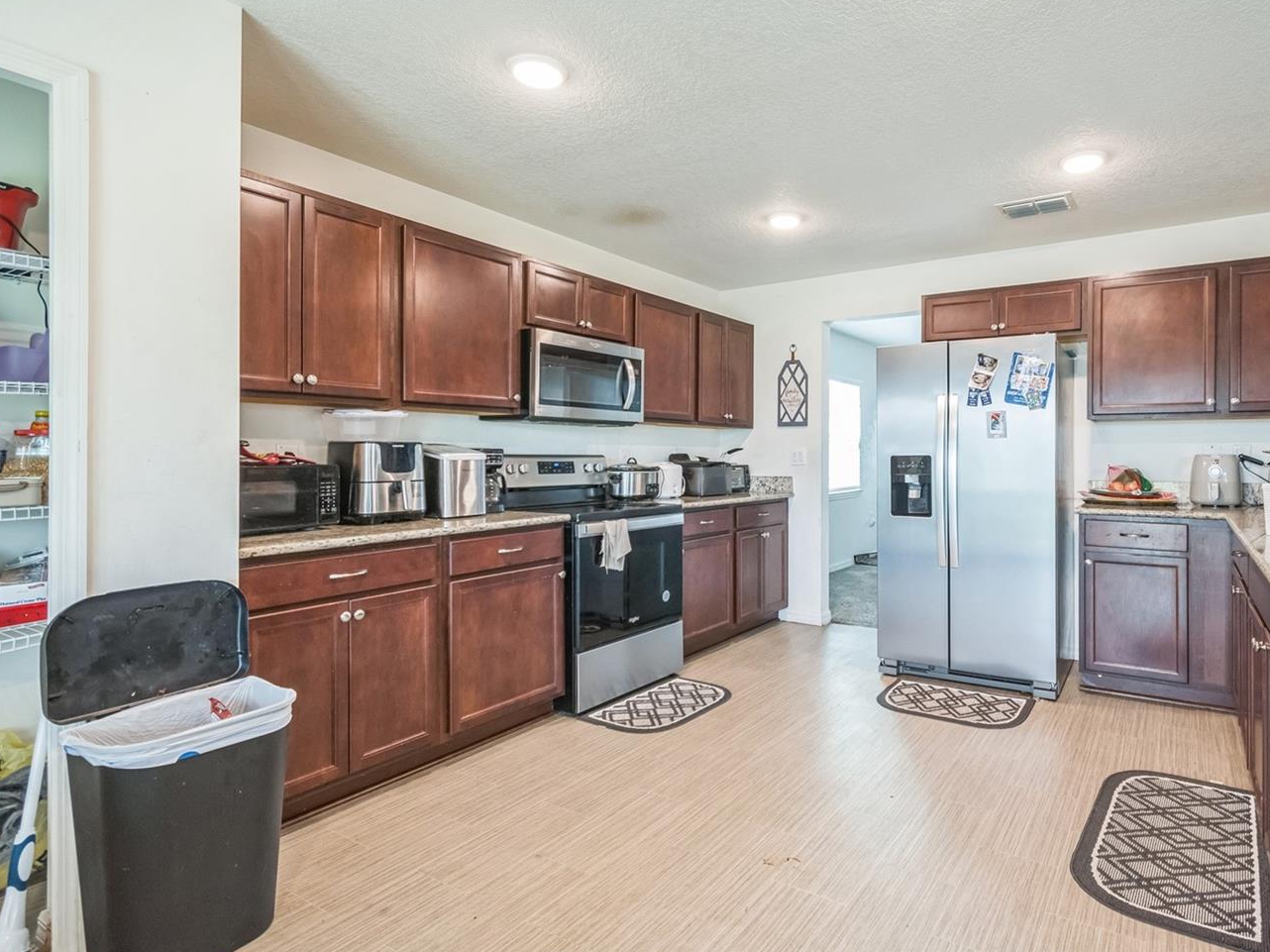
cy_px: 457
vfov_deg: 71.5
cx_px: 781
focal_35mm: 18
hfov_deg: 86.3
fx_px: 660
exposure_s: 1/15
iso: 500
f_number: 8
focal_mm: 10
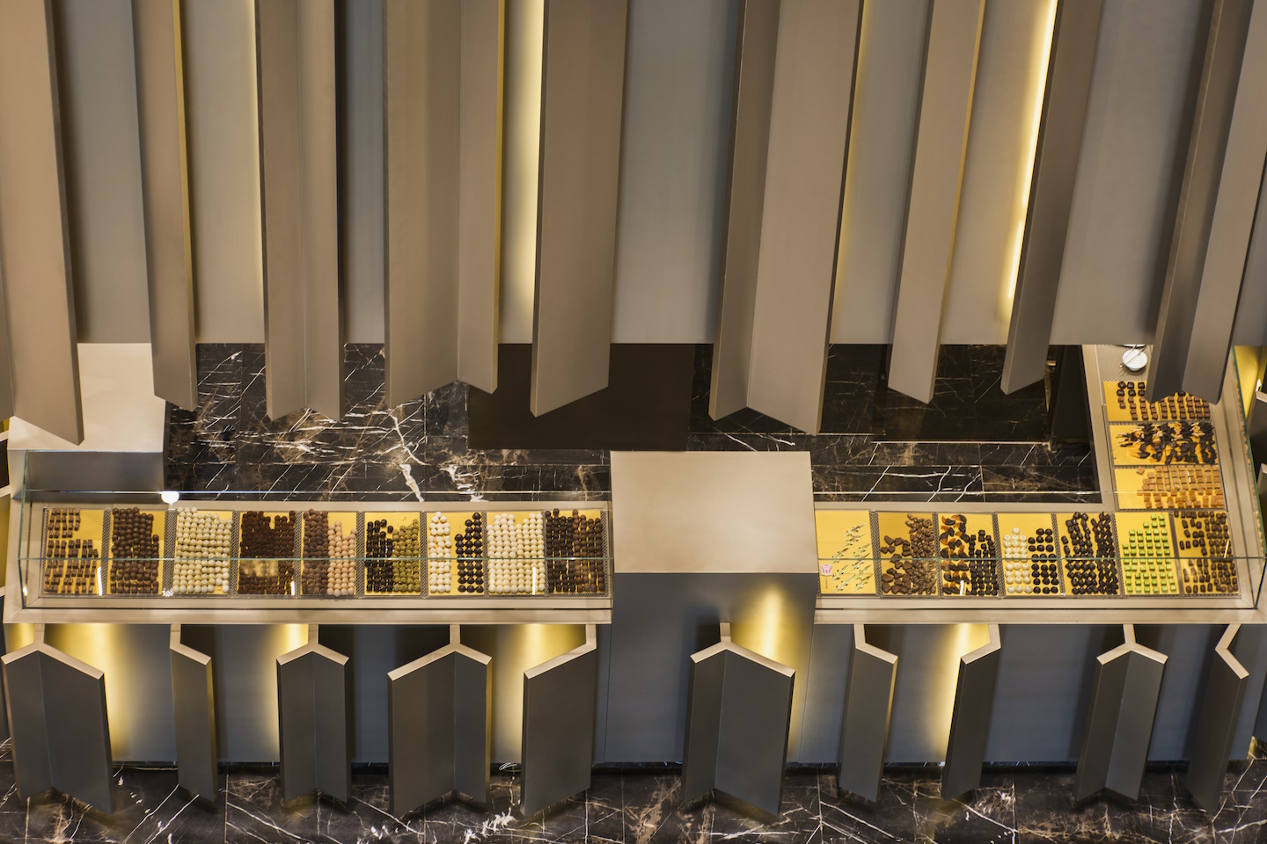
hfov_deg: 15.2
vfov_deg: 10.2
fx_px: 4751
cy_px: 422
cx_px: 634
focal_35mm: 135
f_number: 5.6
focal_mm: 135
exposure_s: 1/2.5
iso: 100
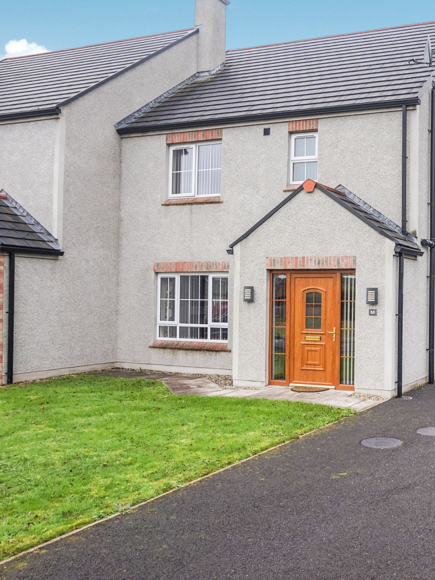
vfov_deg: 52.6
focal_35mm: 35
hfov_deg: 37.2
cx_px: 416
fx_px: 586
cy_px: 291
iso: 100
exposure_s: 1/80
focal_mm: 16
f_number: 6.3
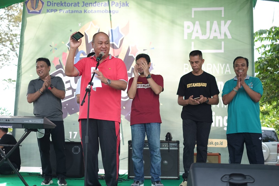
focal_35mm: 53
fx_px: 411
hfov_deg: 37.5
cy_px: 93
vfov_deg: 25.5
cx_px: 140
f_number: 1.4
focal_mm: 35
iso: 400
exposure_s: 1/2500
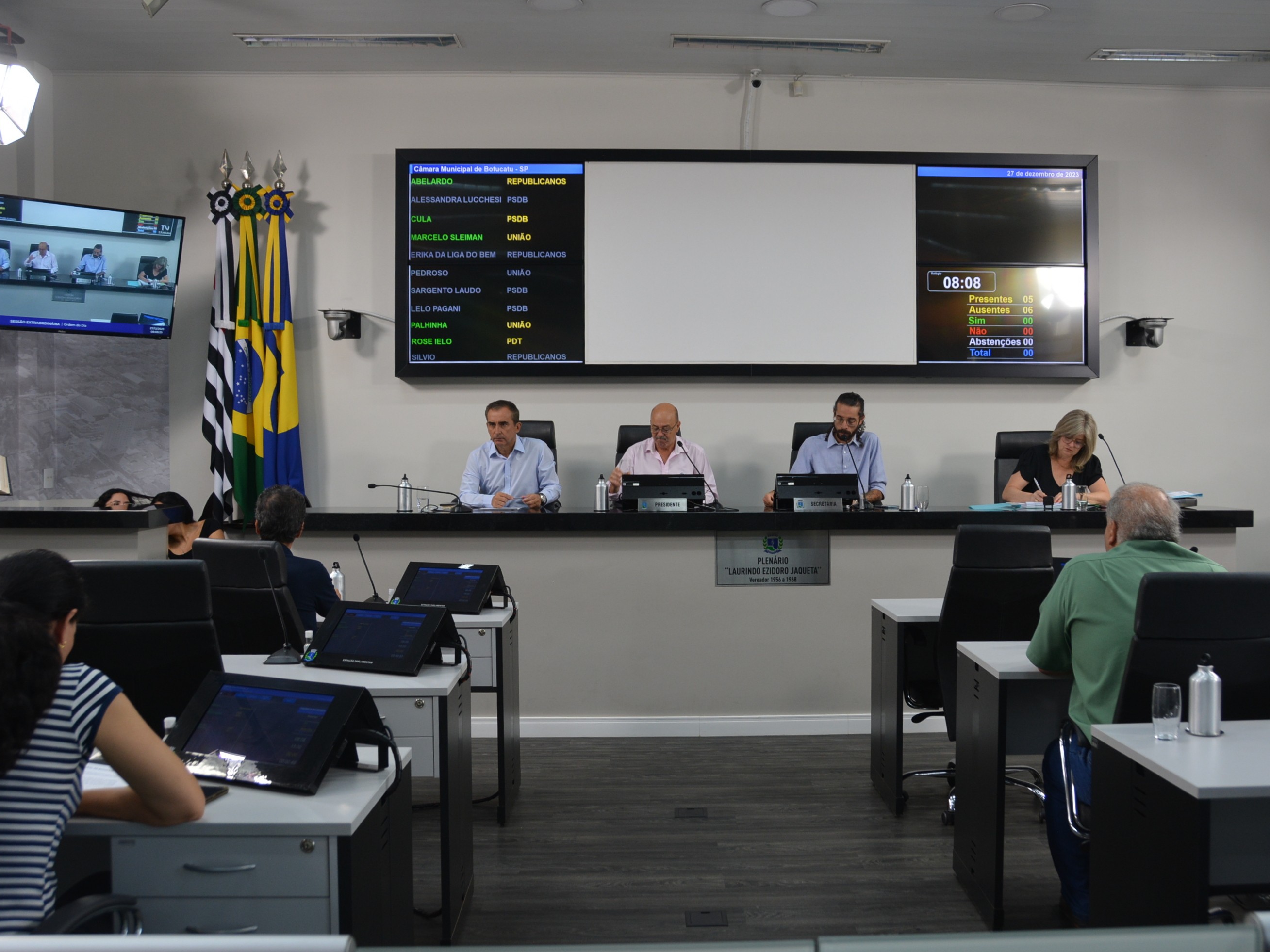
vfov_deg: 42.9
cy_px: 469
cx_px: 707
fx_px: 1211
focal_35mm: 33
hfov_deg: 55.2
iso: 400
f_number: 4.5
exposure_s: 1/80
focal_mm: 20
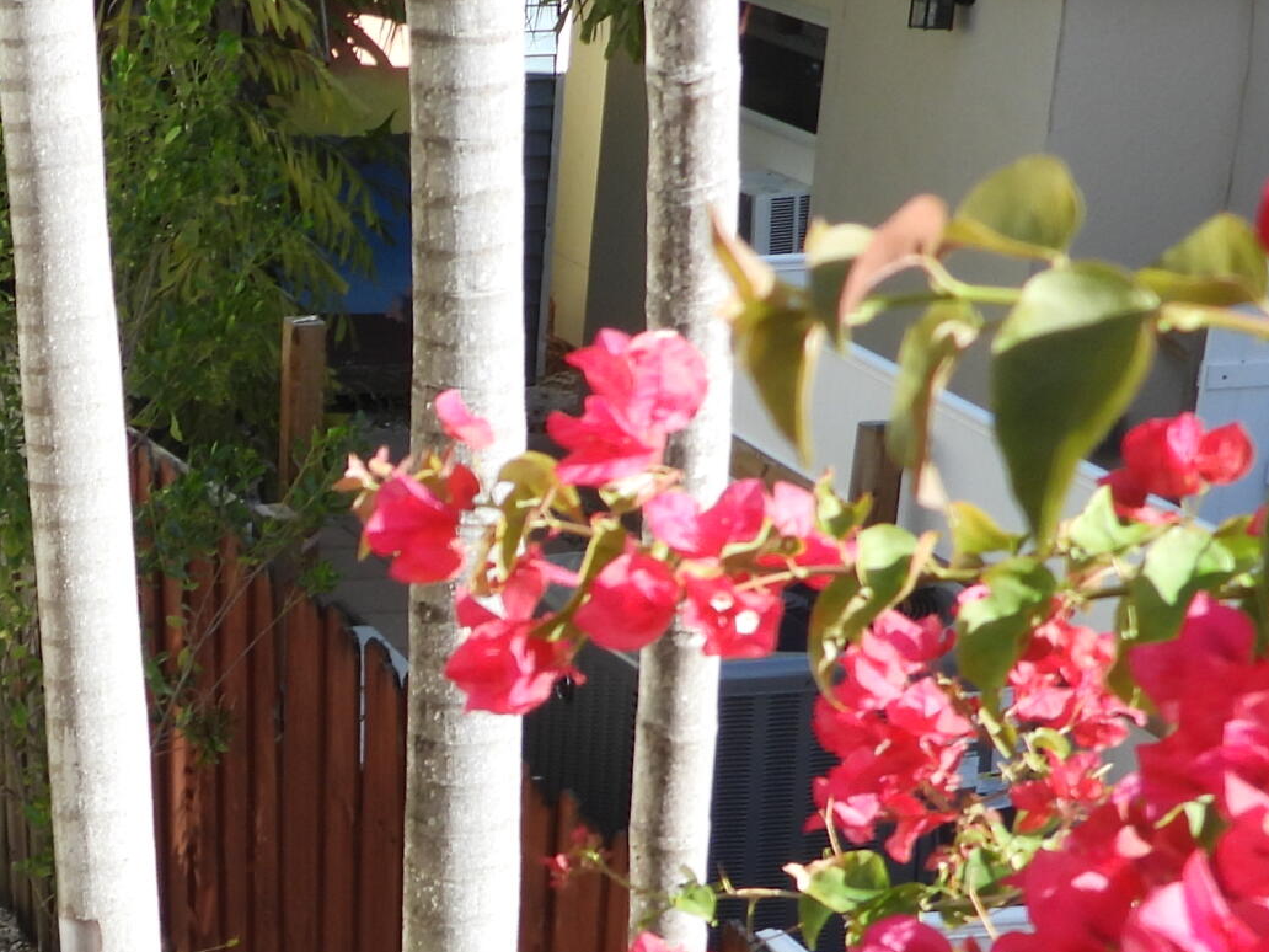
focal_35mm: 93
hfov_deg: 19.9
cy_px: 799
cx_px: -223
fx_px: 3409
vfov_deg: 15.8
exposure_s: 1/500
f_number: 3.2
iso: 100
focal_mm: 5.8
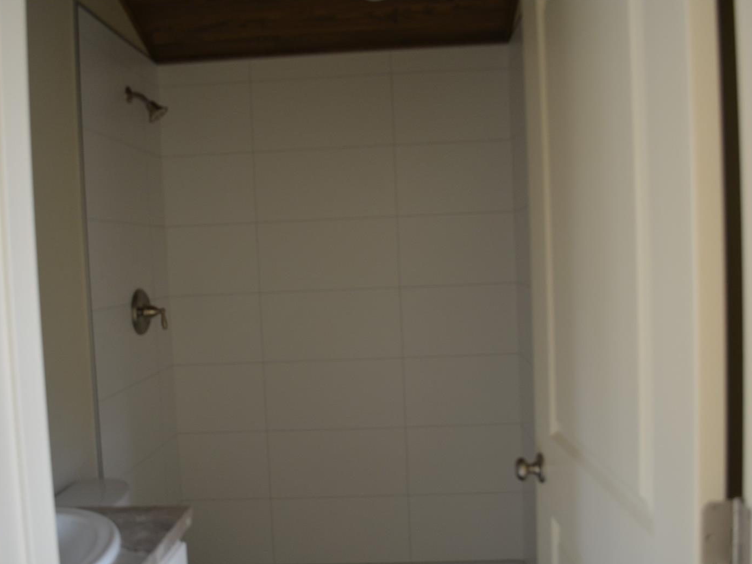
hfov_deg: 60.0
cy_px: 287
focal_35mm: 30
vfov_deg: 46.8
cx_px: 377
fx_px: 652
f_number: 4
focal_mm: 18
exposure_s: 1/60
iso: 450
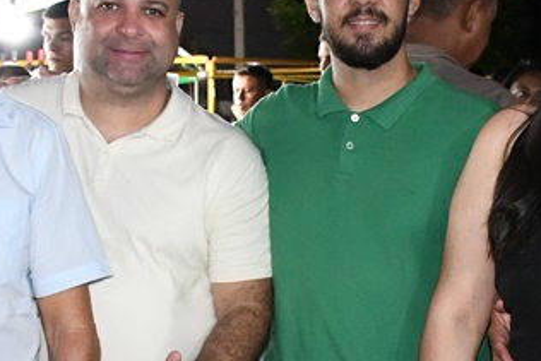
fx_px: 1413
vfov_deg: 14.4
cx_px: 360
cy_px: 327
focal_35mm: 94
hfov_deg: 21.6
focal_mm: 22
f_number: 6.3
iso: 8000
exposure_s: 1/100
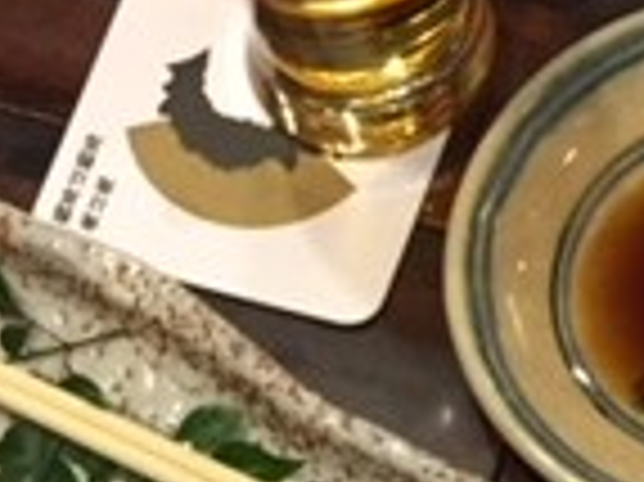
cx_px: 473
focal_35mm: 130
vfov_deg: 10.6
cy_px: 899
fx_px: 2417
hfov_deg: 15.1
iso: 250
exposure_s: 1/24
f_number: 2.2
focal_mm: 4.15
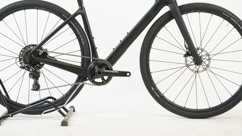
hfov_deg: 26.2
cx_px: 118
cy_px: 38
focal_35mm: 81
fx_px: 520
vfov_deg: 14.9
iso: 2000
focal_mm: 63
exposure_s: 1/200
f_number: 5.6
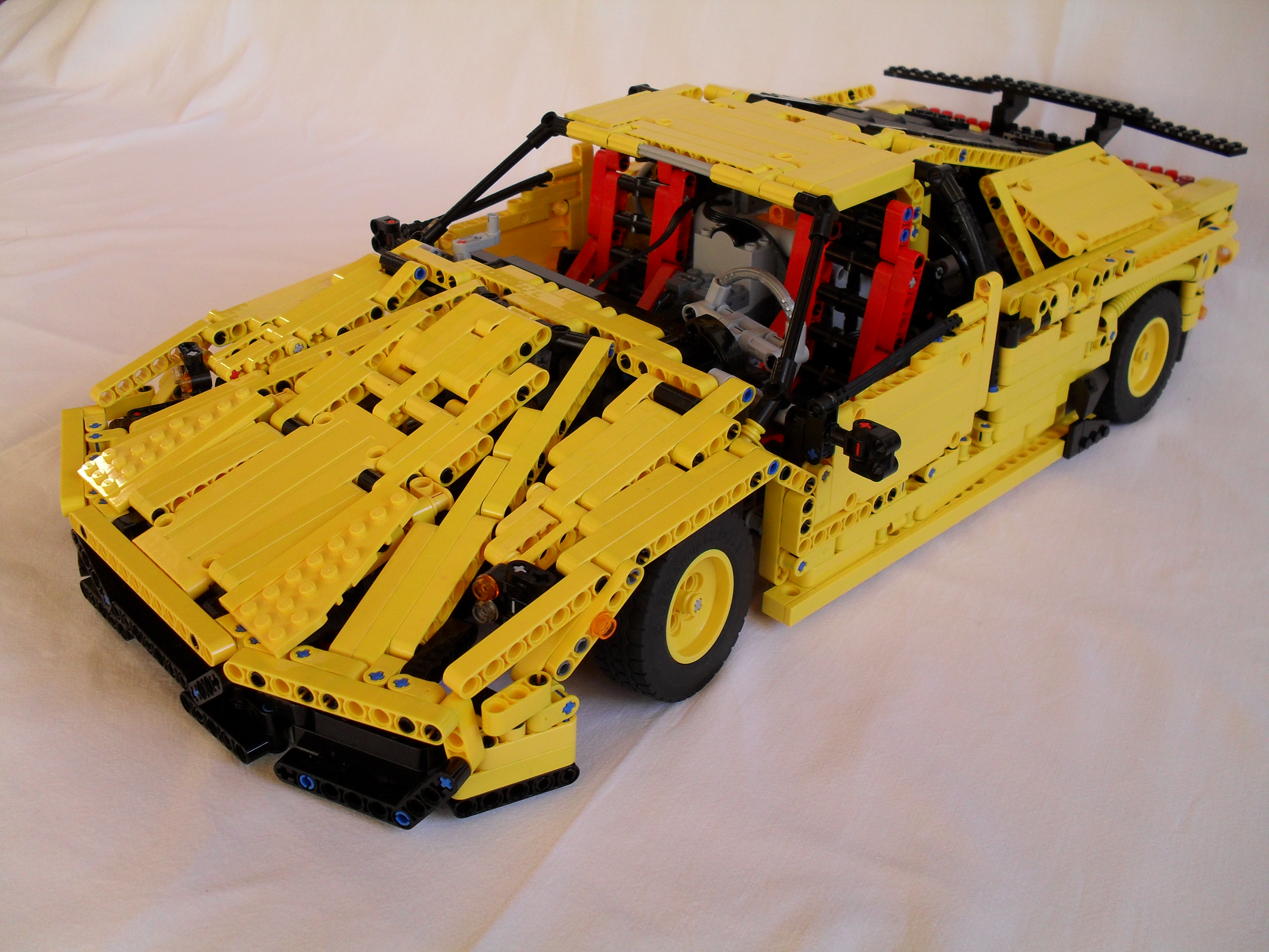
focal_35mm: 35
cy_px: 476
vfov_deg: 40.7
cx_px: 634
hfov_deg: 52.6
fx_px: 1283
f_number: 3.2
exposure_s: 1/60
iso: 100
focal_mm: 6.3
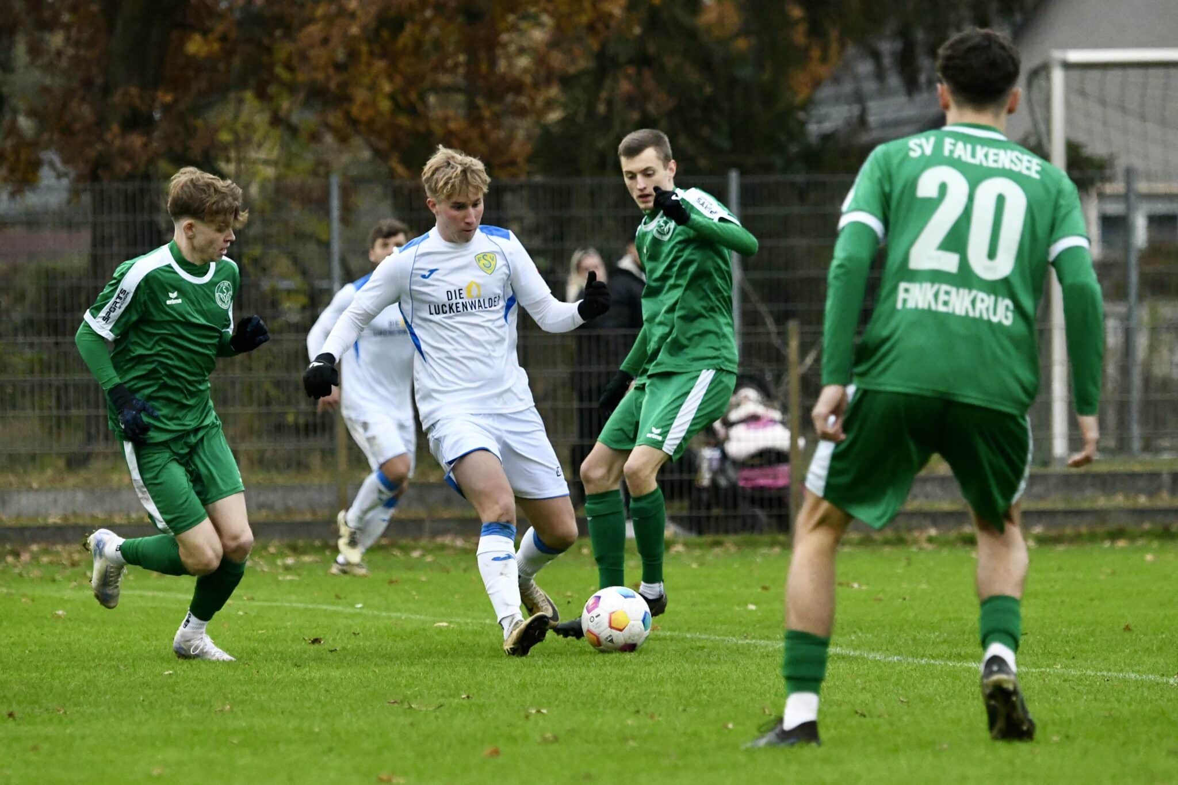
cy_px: 392
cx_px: 589
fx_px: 9161
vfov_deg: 4.9
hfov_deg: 7.4
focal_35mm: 280
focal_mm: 280
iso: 8000
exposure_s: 1/1600
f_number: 5.6
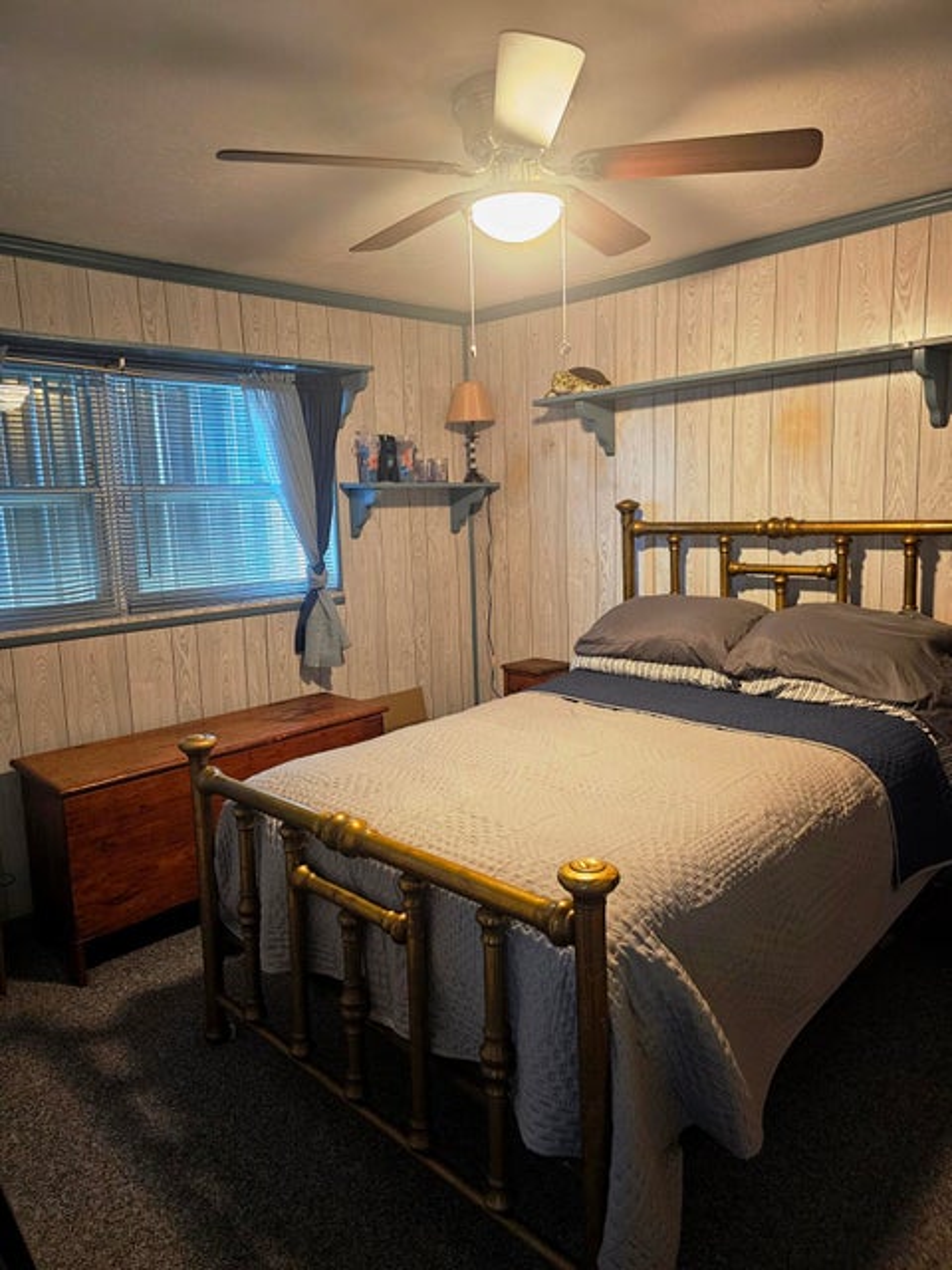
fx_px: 843
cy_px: 635
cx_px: 476
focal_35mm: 23
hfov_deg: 58.9
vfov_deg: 73.9
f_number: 1.7
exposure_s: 1/30
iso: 500
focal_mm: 6.3
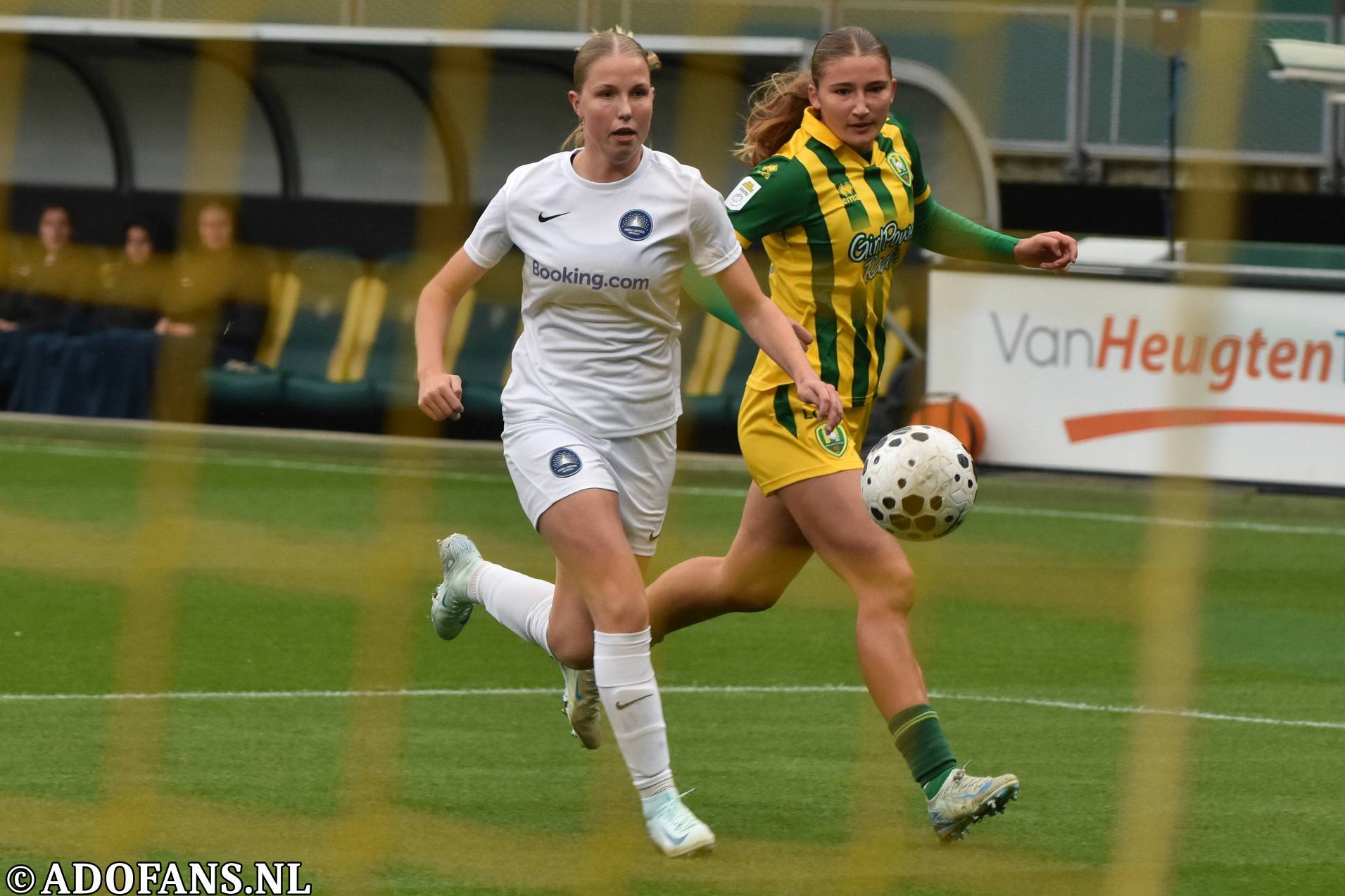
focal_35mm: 204
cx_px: 674
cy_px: 447
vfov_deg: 6.7
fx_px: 7602
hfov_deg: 10.1
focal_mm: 135
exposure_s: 1/640
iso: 640
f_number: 3.5
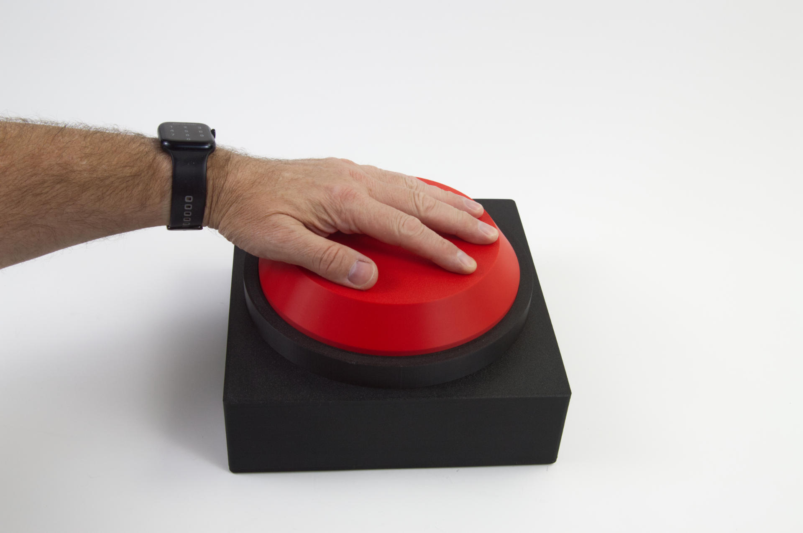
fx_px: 936
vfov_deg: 31.8
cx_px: 402
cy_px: 266
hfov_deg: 46.4
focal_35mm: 42
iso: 200
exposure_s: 1/50
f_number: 10
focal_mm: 28
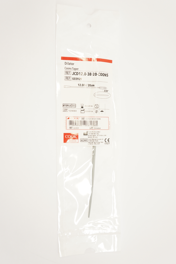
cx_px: 88
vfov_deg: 55.2
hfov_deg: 38.3
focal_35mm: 34
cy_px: 132
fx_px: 254
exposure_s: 1/80
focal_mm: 23
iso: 400
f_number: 5.6
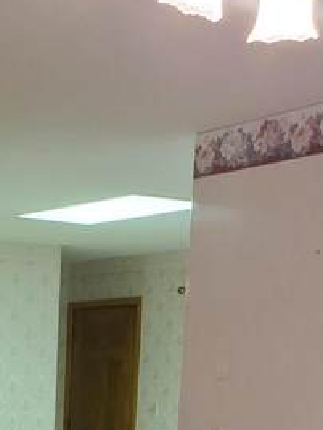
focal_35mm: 93
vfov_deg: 18.4
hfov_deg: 15.2
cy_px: 671
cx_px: -92
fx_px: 1157
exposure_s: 1/39
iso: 200
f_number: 2.4
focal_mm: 4.3
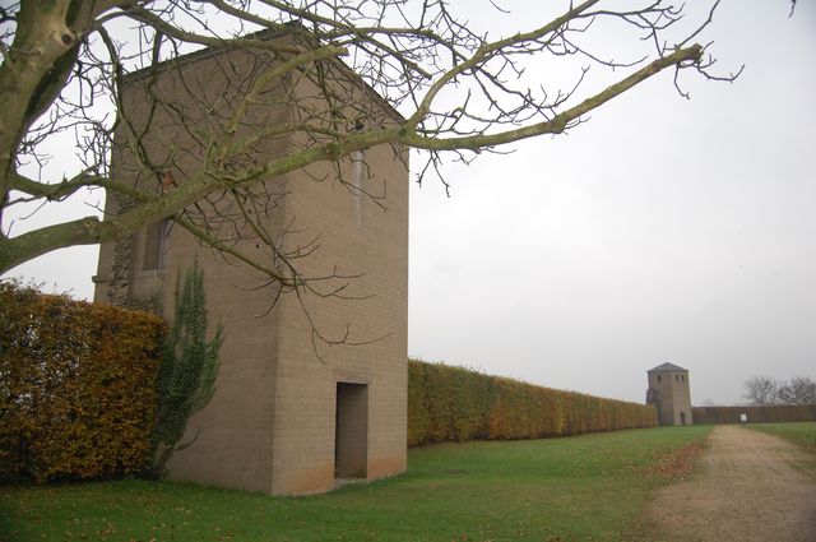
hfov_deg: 67.4
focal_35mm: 27
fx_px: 611
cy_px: 271
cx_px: 408
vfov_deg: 47.8
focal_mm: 18
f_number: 3.5
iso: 400
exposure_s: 1/400
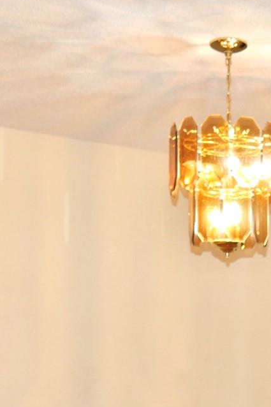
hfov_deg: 17.8
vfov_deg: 27.0
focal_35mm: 73
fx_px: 825
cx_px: 315
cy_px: 343
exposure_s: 1/60
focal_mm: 14
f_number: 3.5
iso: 400
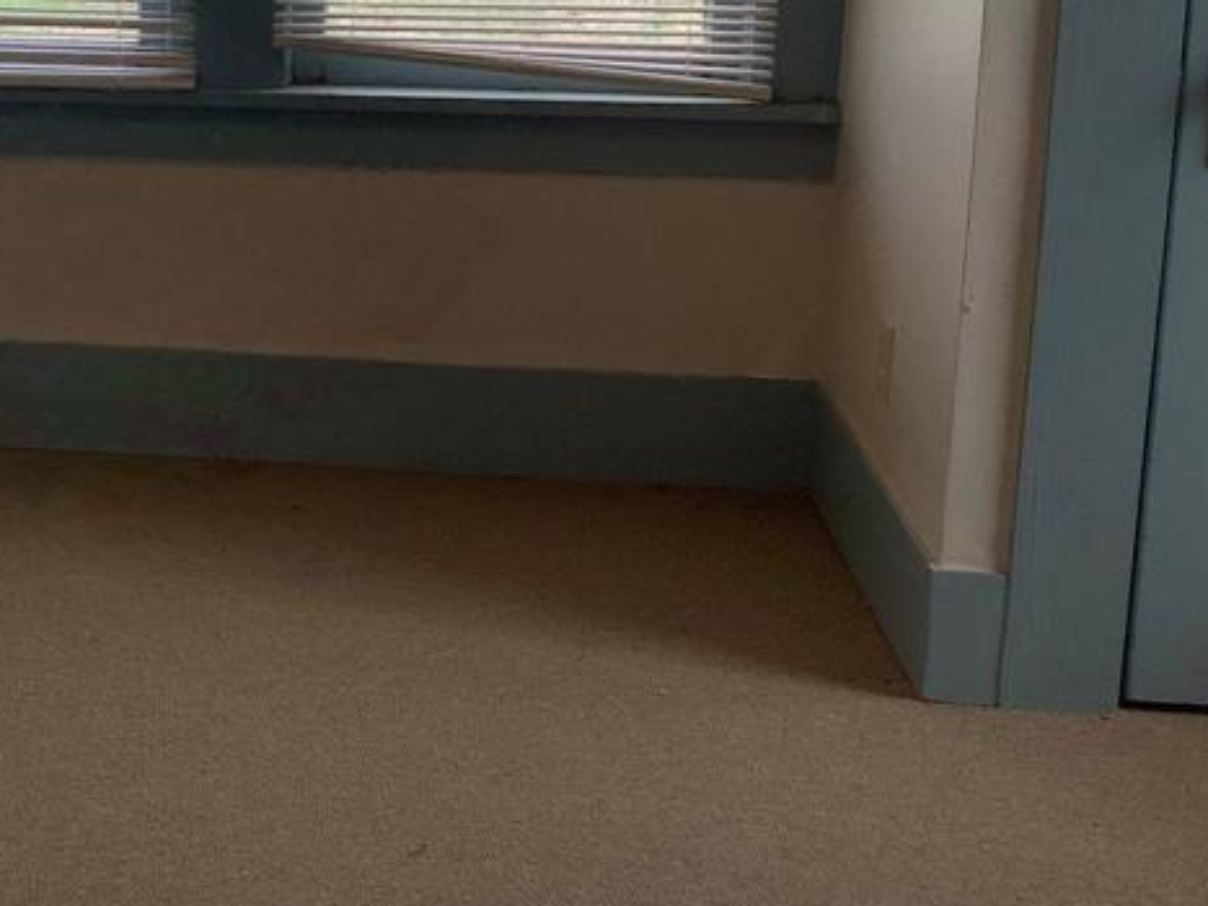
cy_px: 34
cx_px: -101
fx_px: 2372
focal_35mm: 68
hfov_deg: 26.5
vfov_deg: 21.0
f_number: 2.4
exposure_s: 1/158
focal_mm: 3.3
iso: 25
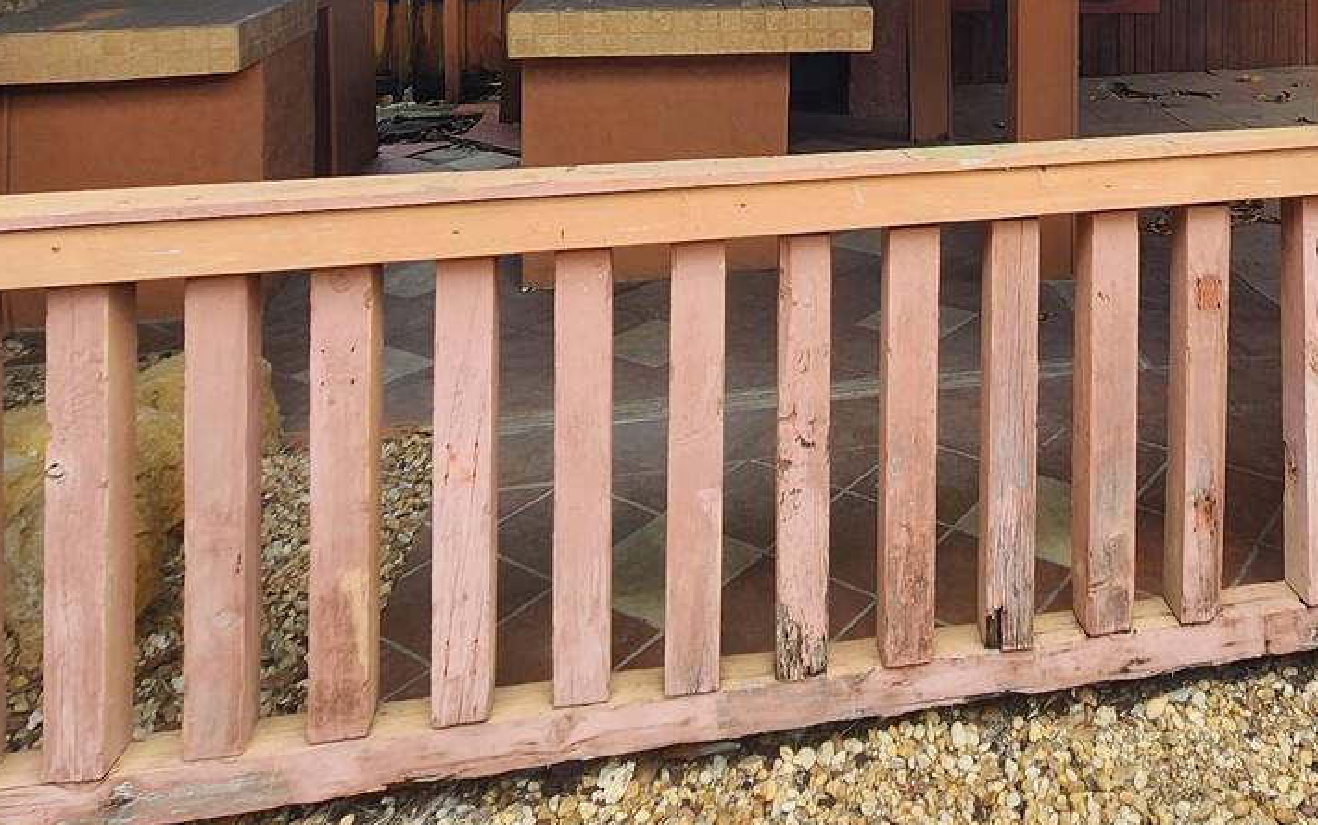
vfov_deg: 33.5
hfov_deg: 58.7
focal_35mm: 31
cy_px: -150
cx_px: 955
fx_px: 1114
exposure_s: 1/283
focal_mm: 2.2
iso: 50
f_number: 2.2
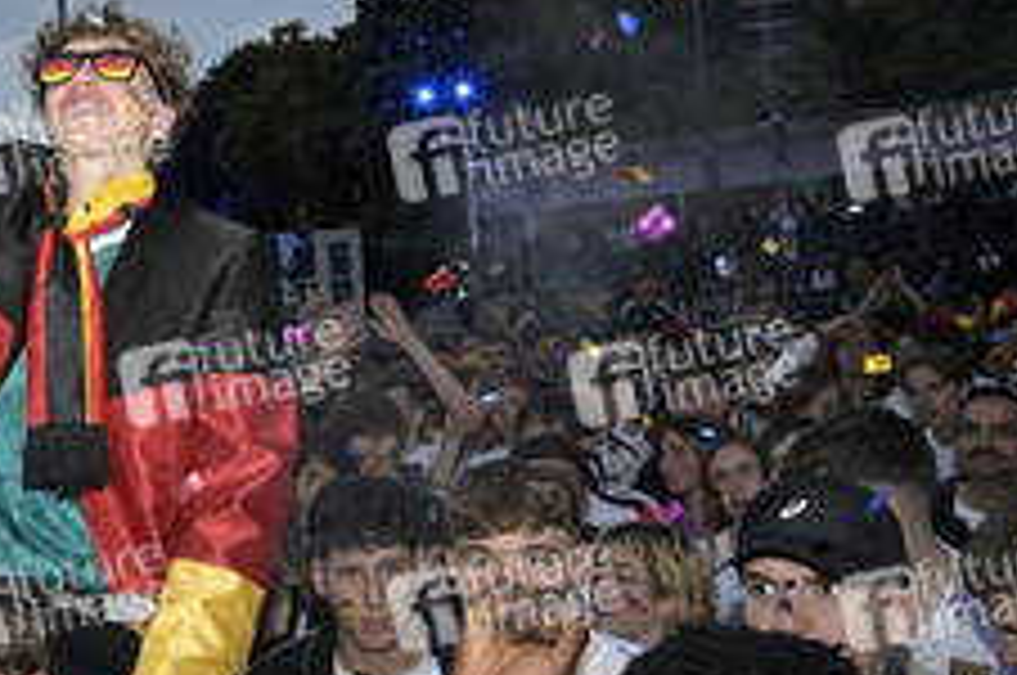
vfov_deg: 27.9
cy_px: 261
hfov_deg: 38.5
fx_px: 1354
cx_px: 115
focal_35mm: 48
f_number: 16
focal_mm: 24
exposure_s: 1/250
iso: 8000
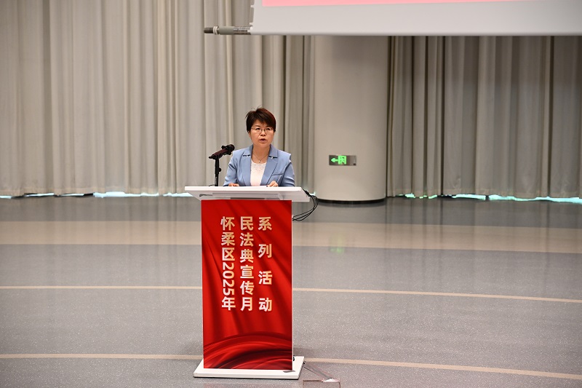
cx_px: 291
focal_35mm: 68
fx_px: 1099
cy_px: 194
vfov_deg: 20.0
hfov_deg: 29.7
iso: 1400
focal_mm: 68
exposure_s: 1/80
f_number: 4
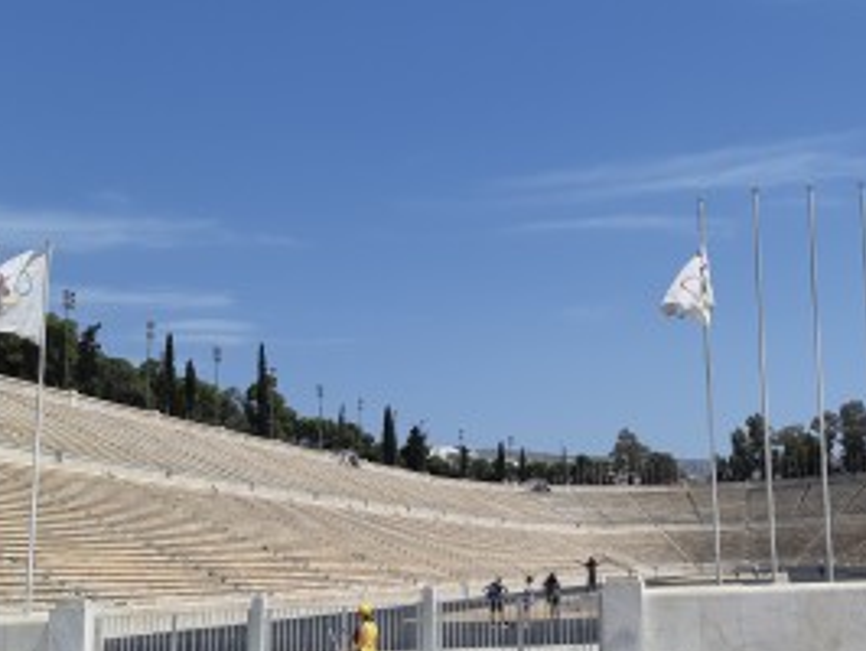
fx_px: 1102
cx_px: 671
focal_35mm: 44
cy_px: 387
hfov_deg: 41.4
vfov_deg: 32.8
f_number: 1.7
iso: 40
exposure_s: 1/3215
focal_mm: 3.93
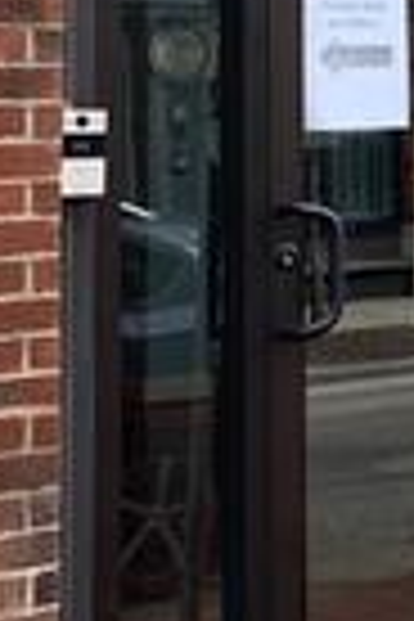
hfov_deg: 9.7
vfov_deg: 16.5
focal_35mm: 121
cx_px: 1073
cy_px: -36
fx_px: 2087
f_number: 1.8
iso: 25
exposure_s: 1/199
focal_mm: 4.25
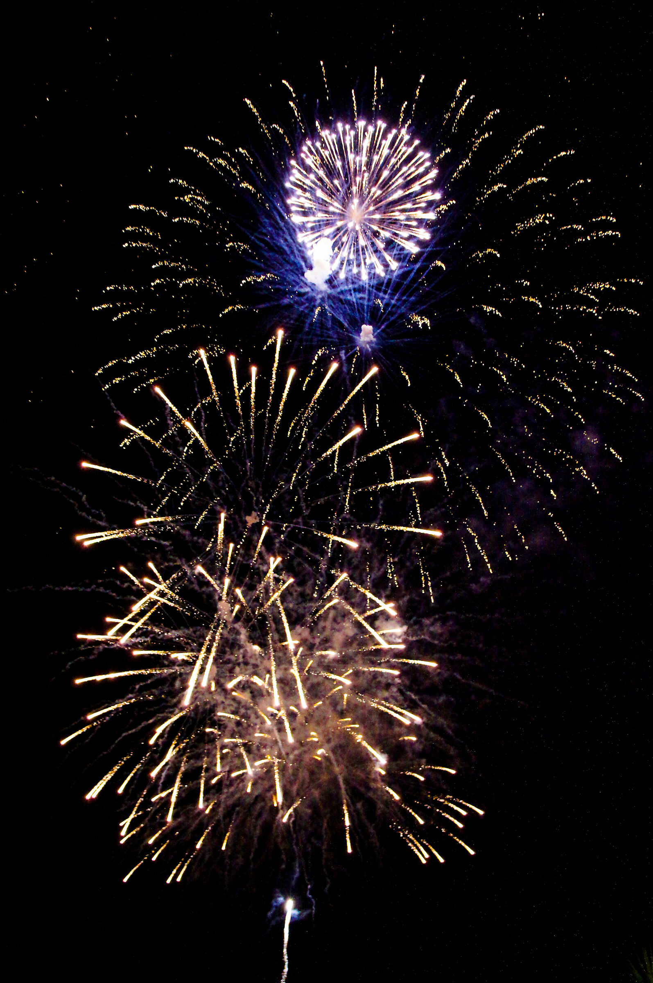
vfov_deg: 49.6
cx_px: 326
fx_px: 1063
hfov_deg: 34.1
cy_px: 492
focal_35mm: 39
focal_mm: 26
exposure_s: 1/100
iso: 6400
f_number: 5
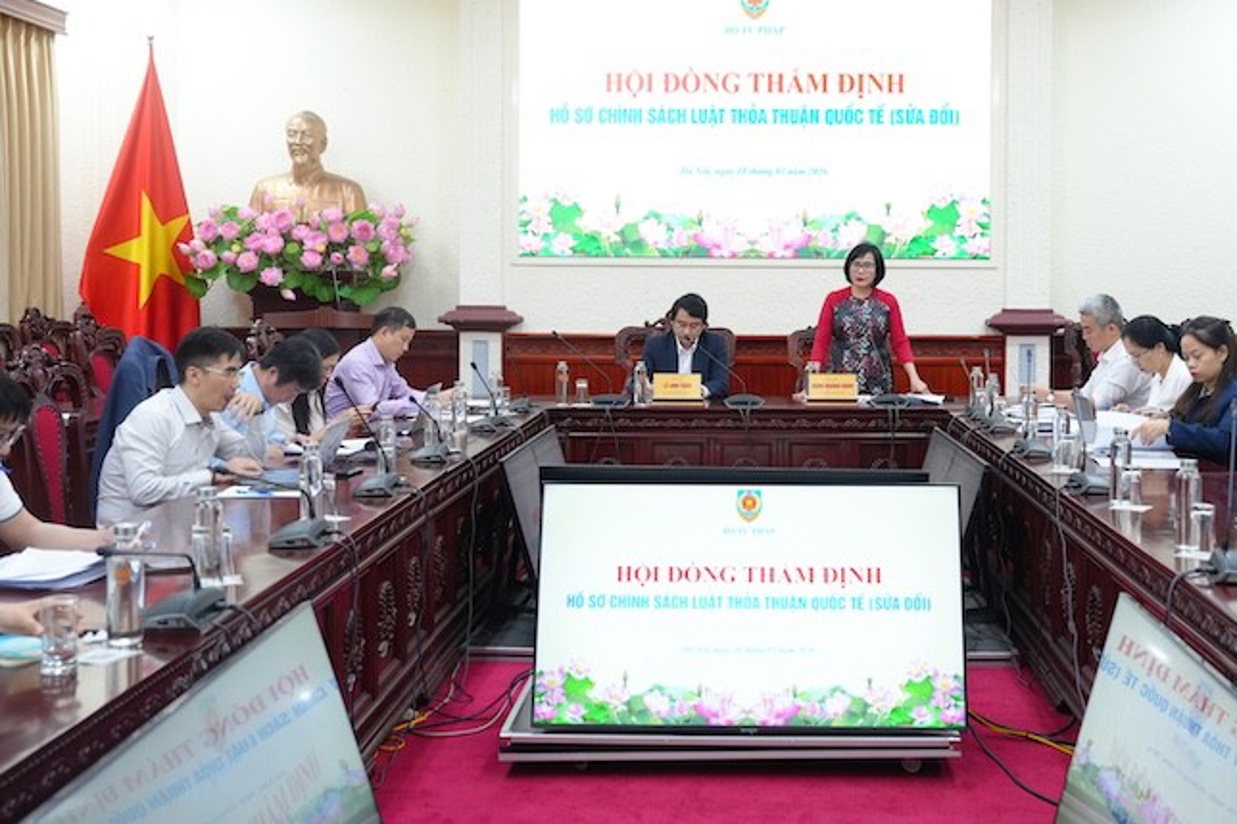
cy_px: 314
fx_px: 1408
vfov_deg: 32.5
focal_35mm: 41
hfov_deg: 47.2
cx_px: 738
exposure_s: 1/125
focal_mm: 33
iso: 1600
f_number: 4
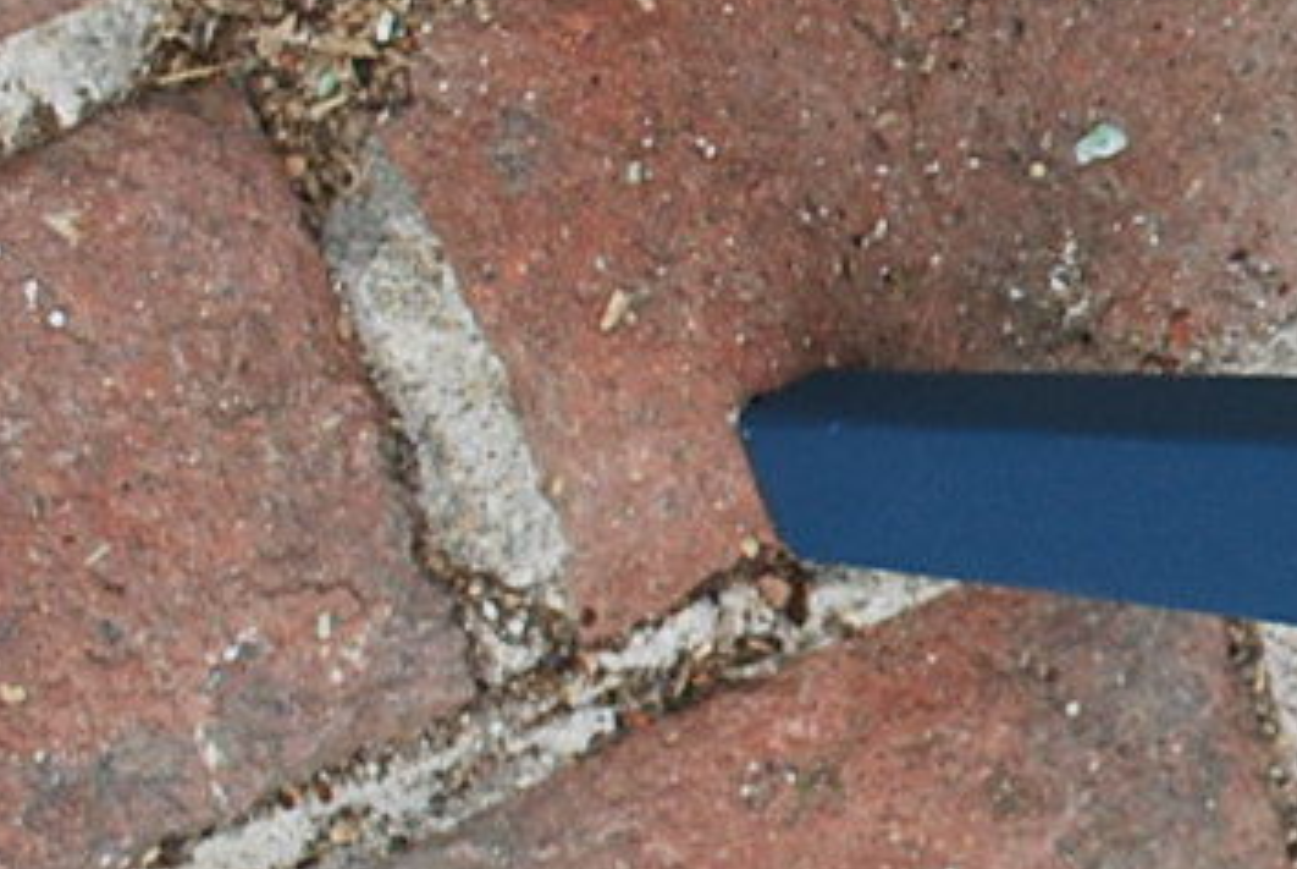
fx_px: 8575
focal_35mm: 238
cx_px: 2982
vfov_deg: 5.8
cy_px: 616
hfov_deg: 8.1
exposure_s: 1/125
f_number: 5.6
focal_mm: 29
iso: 200
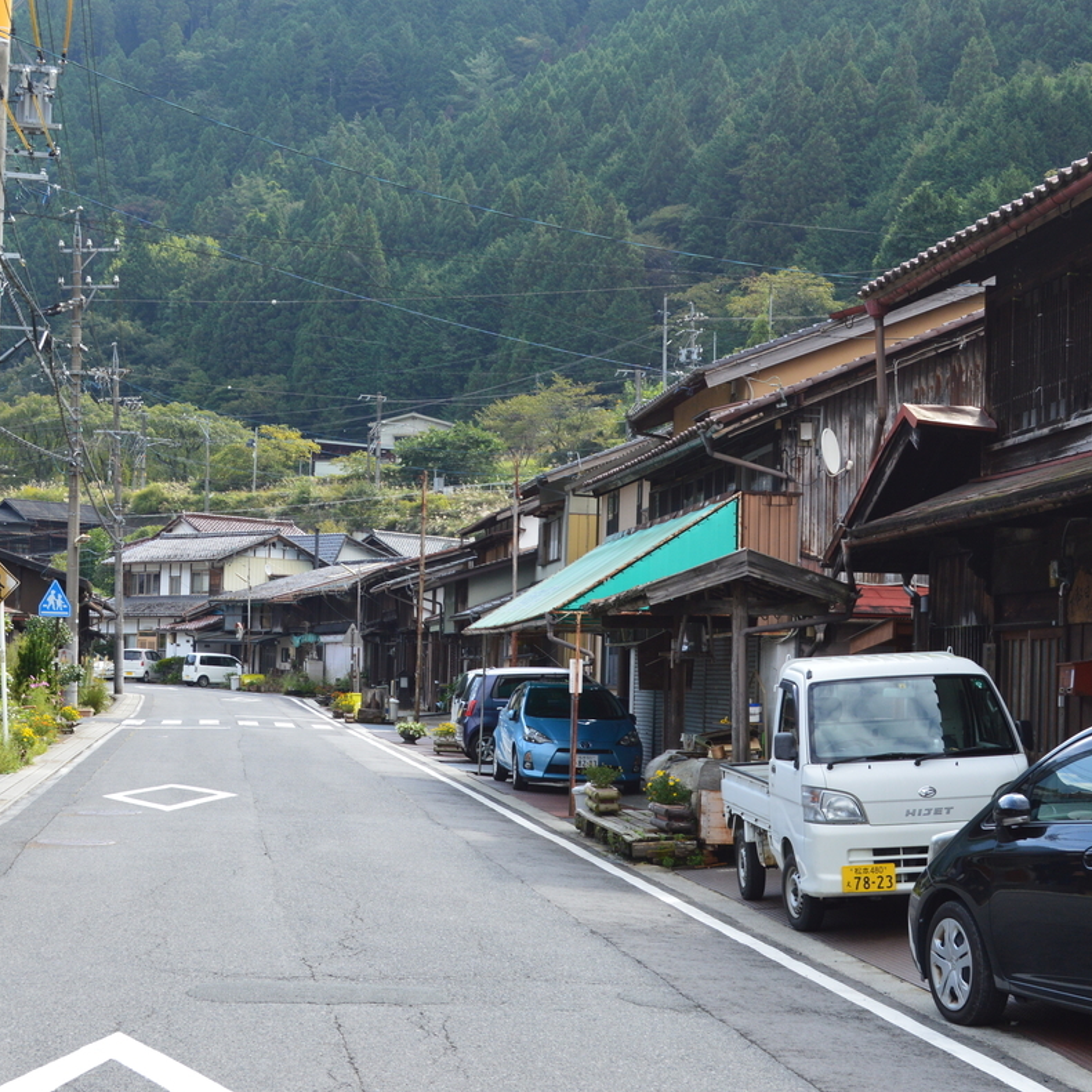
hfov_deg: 25.5
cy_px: 547
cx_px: 464
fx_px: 2414
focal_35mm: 68
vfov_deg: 25.5
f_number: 10
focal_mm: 35
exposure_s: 1/200
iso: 400
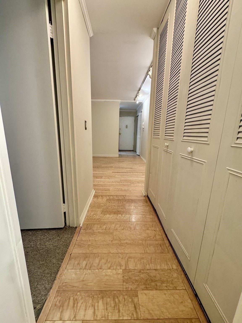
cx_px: 121
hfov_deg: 85.7
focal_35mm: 14
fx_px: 130
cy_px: 162
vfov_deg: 102.1
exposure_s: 1/60
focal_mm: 2.22
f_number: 2.2
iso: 250
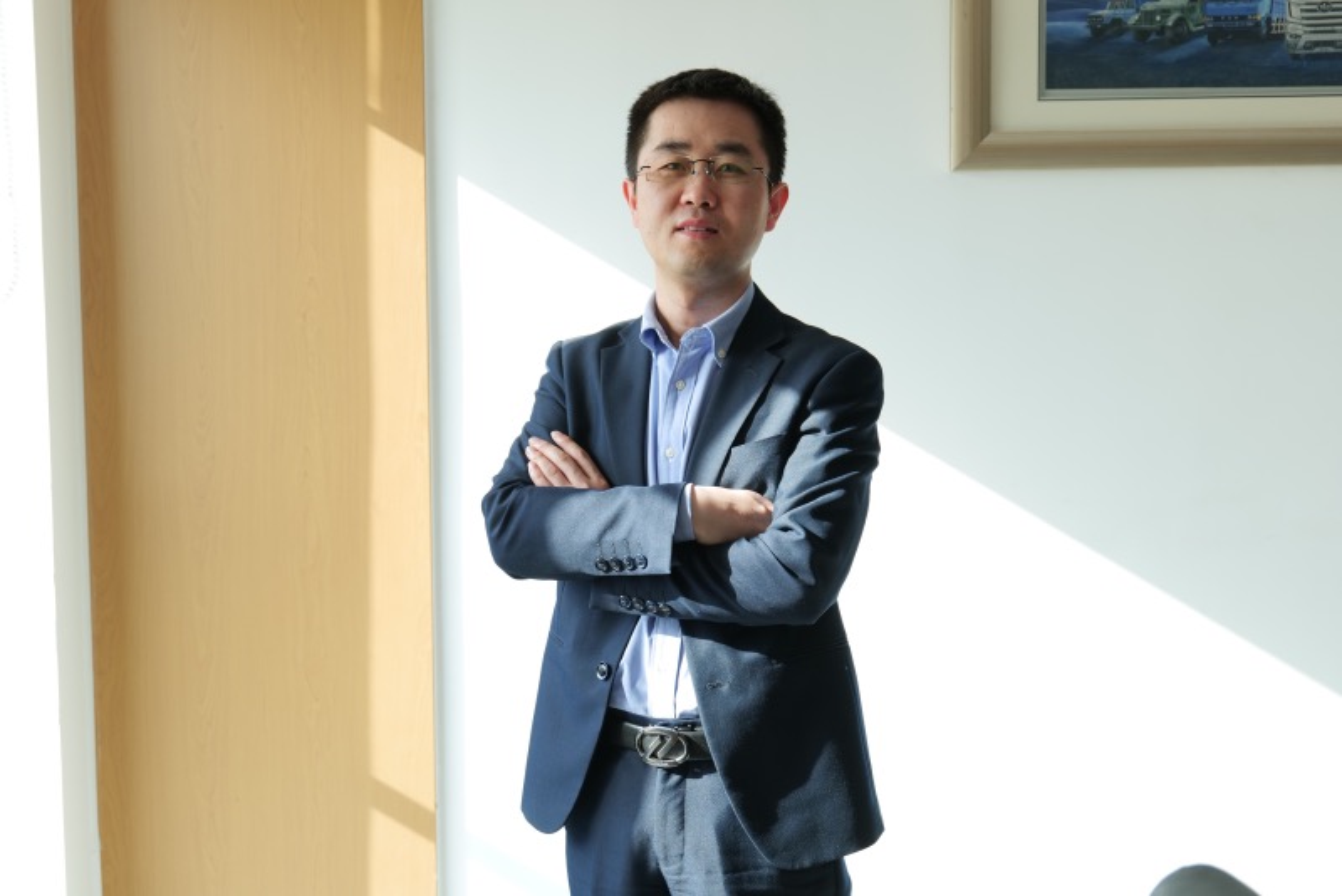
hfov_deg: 43.6
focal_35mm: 45
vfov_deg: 29.9
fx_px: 1678
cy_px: 448
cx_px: 671
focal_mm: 45
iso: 500
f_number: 5
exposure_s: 1/50
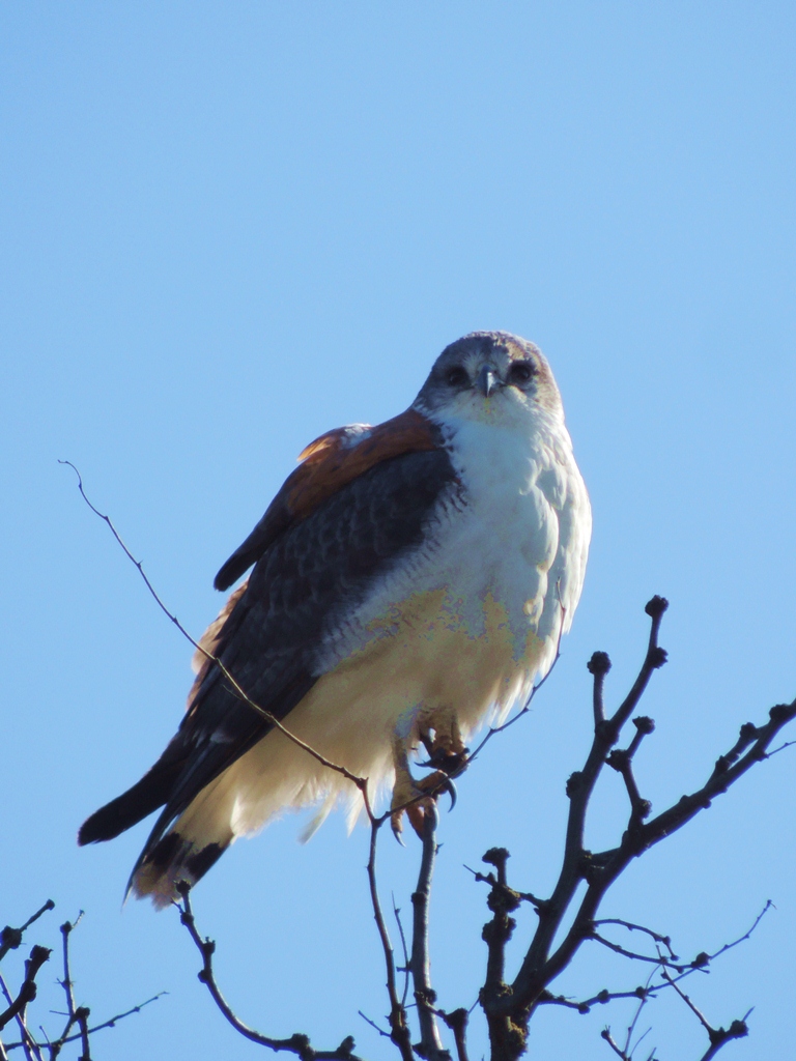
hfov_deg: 1.5
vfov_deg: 2.0
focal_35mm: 1000
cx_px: 398
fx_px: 30660
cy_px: 530
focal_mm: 180
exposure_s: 1/500
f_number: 5.9
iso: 110
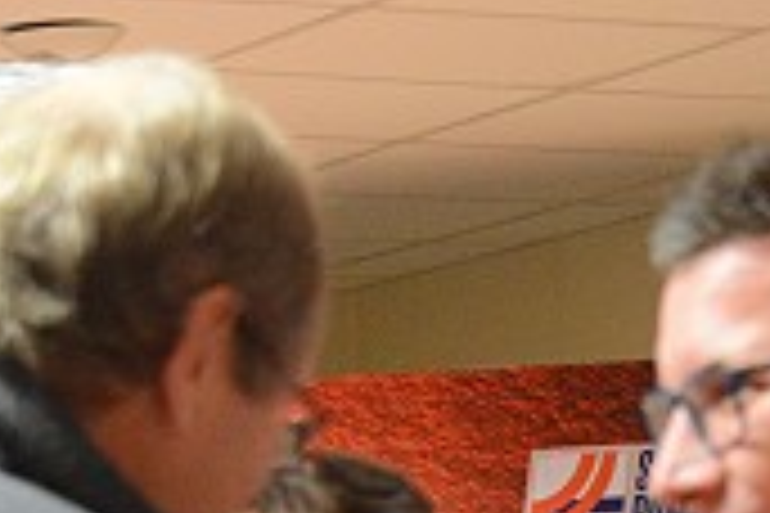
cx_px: 567
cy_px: 686
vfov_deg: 5.1
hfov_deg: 7.7
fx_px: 5689
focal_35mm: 266
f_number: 4.8
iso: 6400
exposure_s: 1/60
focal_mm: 65
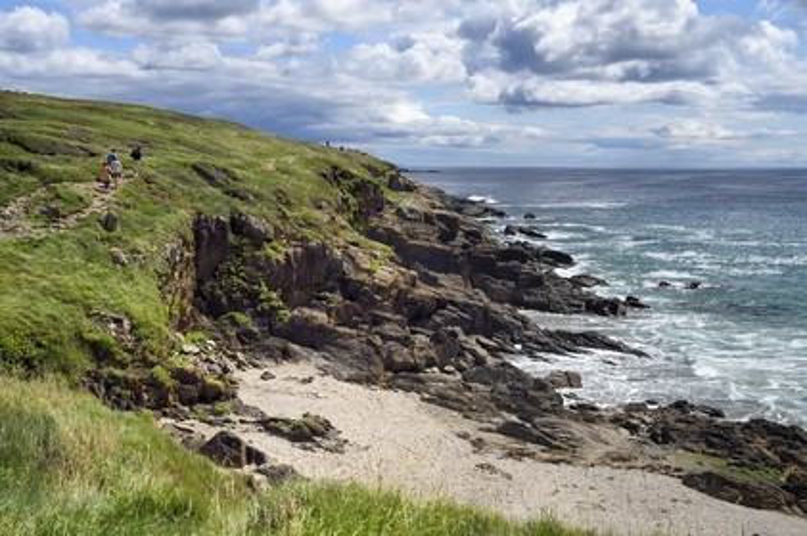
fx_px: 896
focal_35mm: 40
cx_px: 404
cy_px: 268
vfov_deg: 33.3
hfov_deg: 48.5
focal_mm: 40
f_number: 11
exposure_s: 1/400
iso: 200
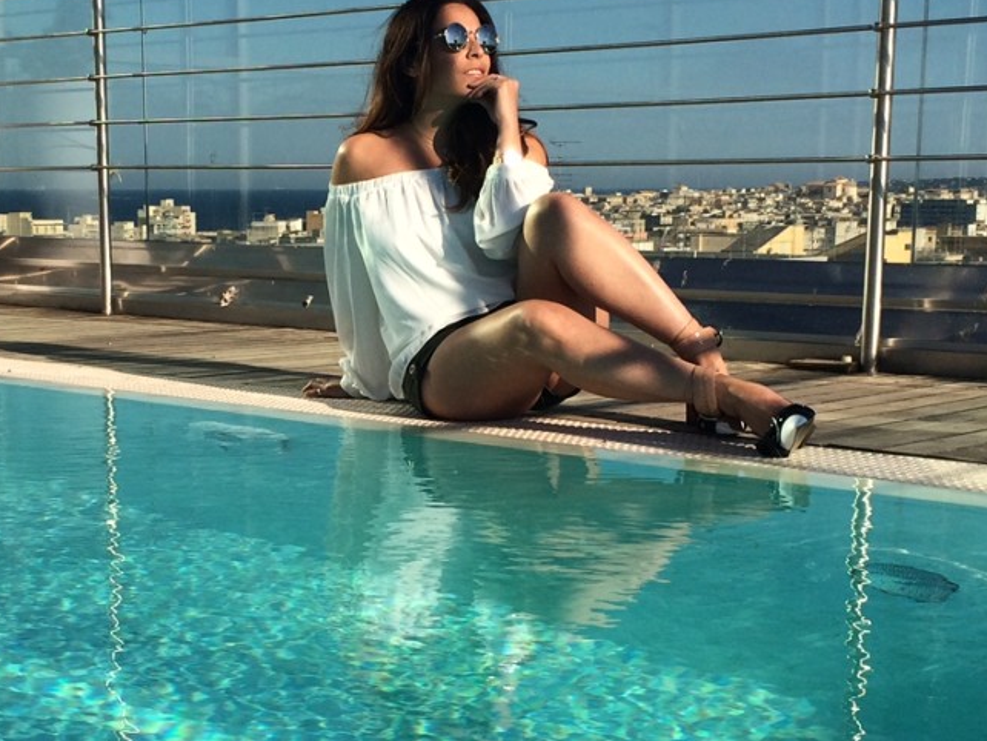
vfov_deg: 22.5
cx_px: 375
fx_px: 1854
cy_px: 513
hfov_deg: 29.7
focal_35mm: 65
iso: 32
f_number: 2.2
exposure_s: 1/3425
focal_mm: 4.15
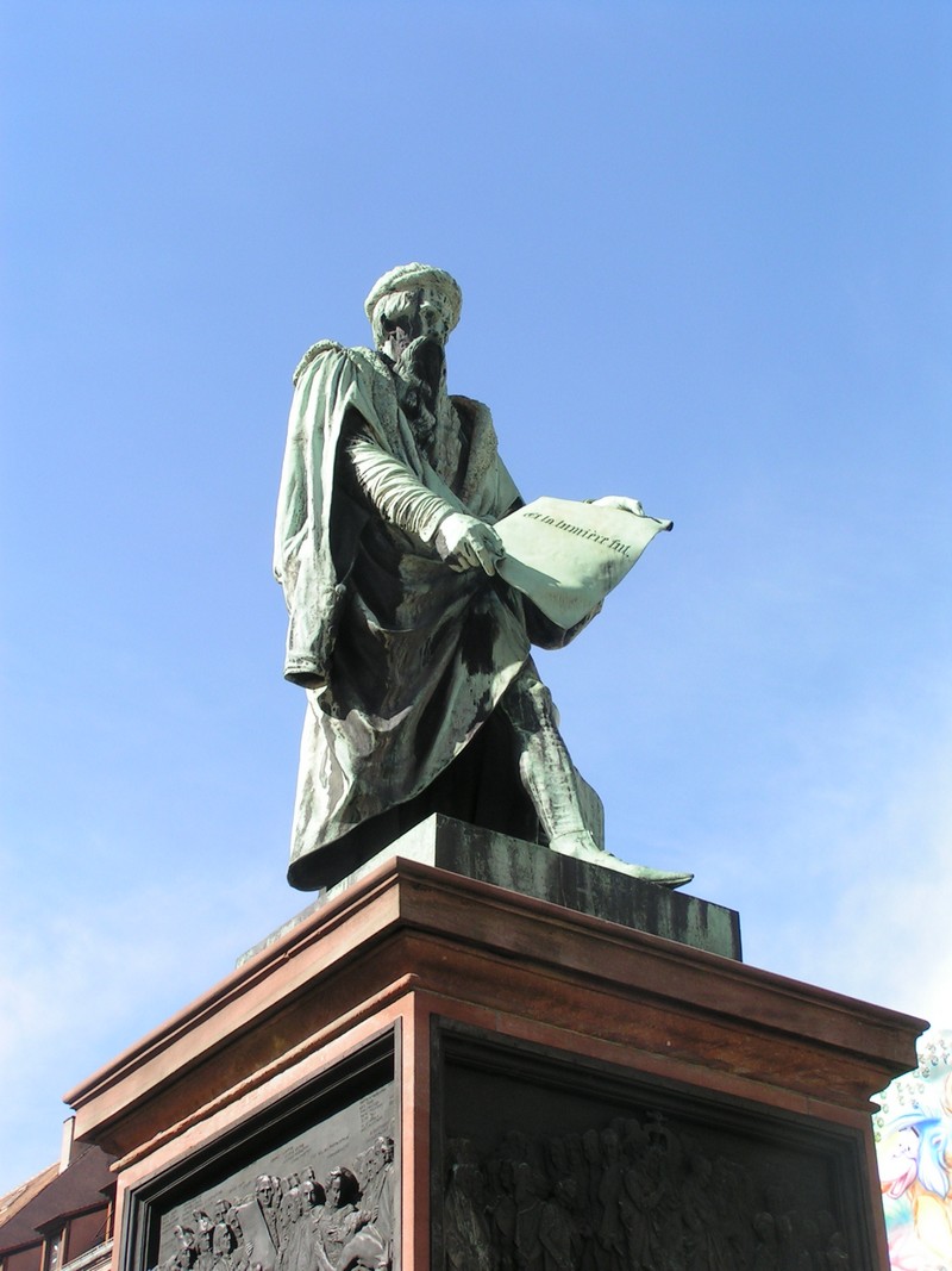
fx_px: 1981
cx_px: 476
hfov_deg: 27.0
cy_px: 636
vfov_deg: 35.5
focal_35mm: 54
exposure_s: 1/200
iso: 50
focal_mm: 8.3
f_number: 5.6
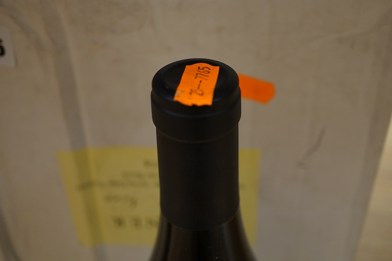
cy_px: 130
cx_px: 196
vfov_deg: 29.9
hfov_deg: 43.6
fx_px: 490
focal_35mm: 45
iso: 1250
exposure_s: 1/125
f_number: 3.5
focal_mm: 30
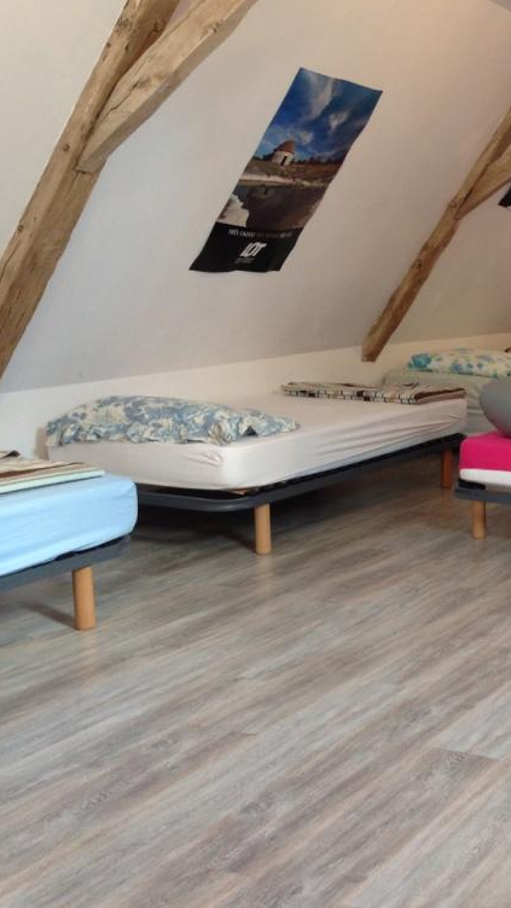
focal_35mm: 49
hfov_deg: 22.5
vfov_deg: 42.1
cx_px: 614
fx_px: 1179
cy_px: 462
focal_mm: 4.12
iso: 64
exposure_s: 1/20
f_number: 2.4
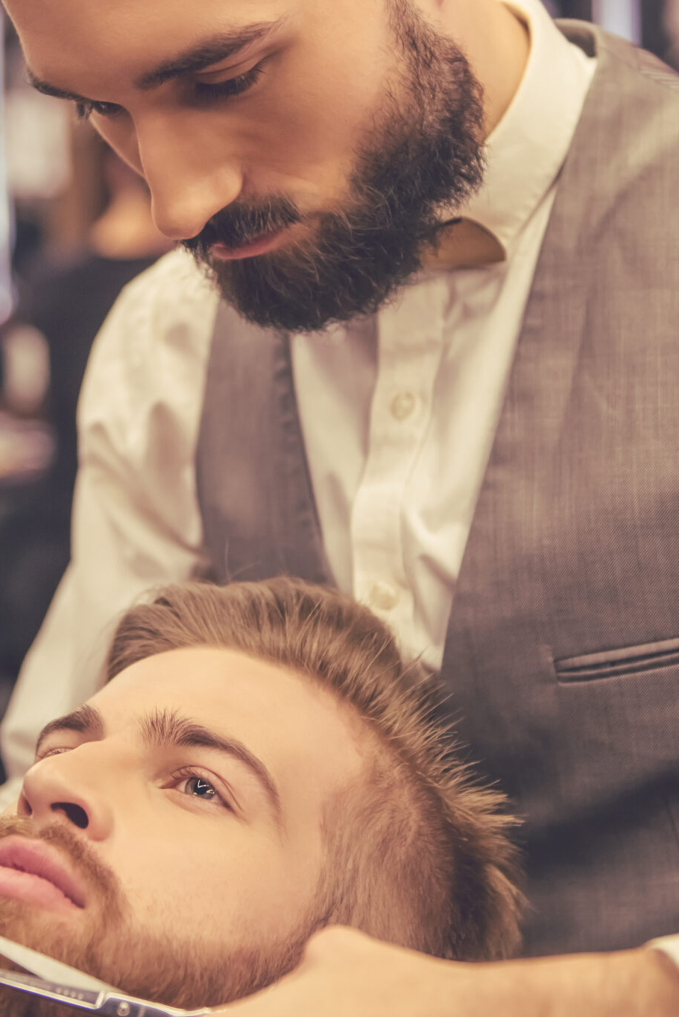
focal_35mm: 90
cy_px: 433
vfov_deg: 22.6
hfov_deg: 15.2
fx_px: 2544
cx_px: 200
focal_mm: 48
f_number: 2.8
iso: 1000
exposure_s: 1/250
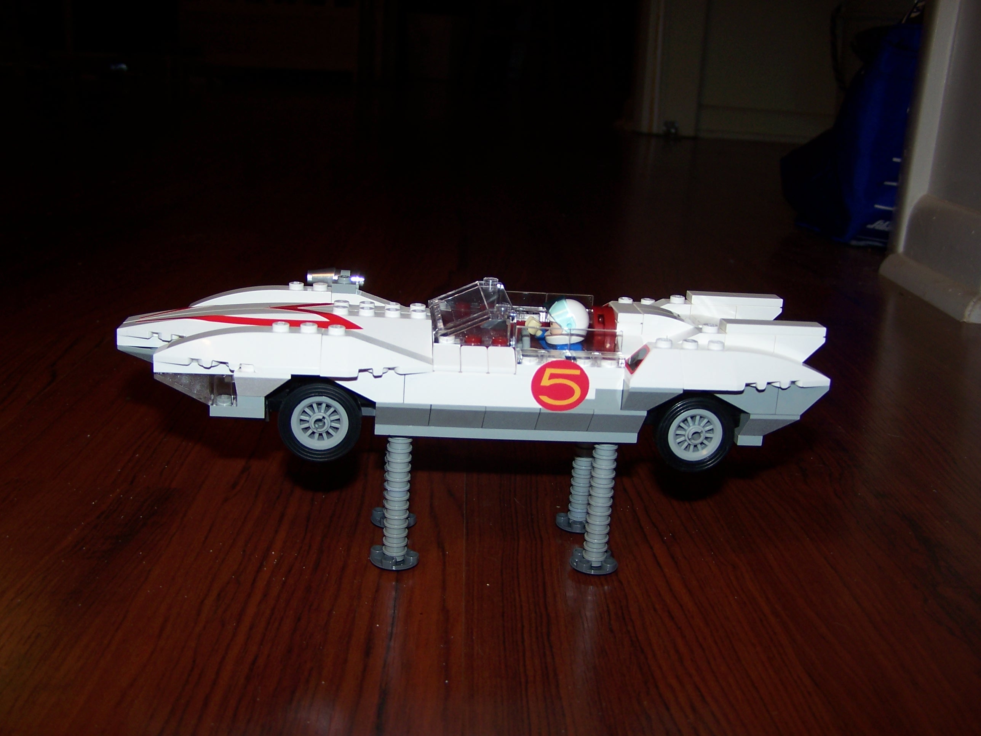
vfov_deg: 37.7
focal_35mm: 38
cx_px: 490
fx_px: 1077
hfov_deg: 49.0
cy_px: 368
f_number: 2.8
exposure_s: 1/60
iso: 80
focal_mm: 6.3
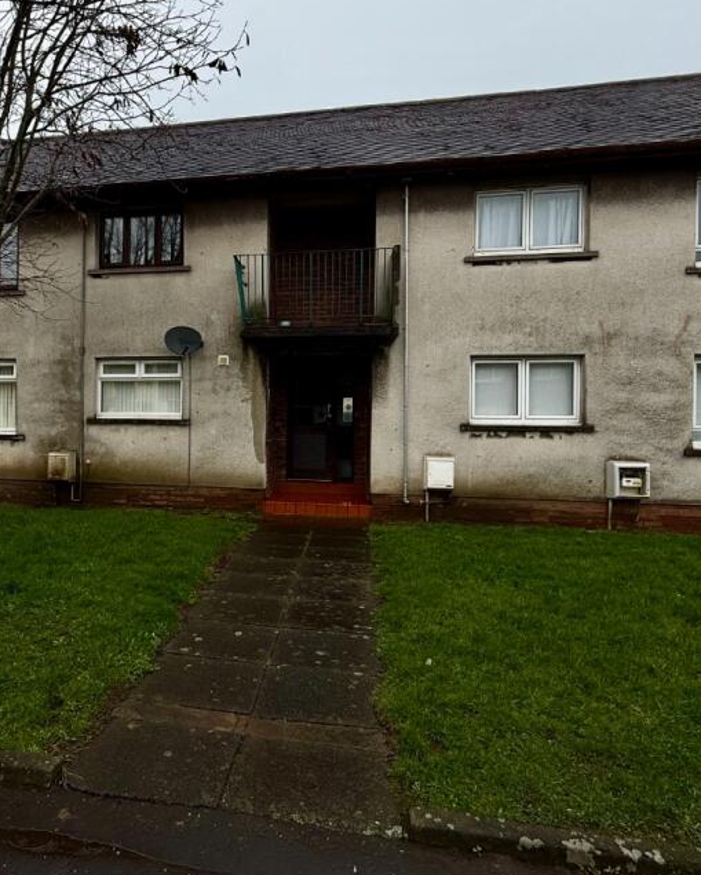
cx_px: 233
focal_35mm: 22
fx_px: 570
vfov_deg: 75.0
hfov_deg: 61.6
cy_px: 422
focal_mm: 2.22
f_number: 2.2
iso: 50
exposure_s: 1/679
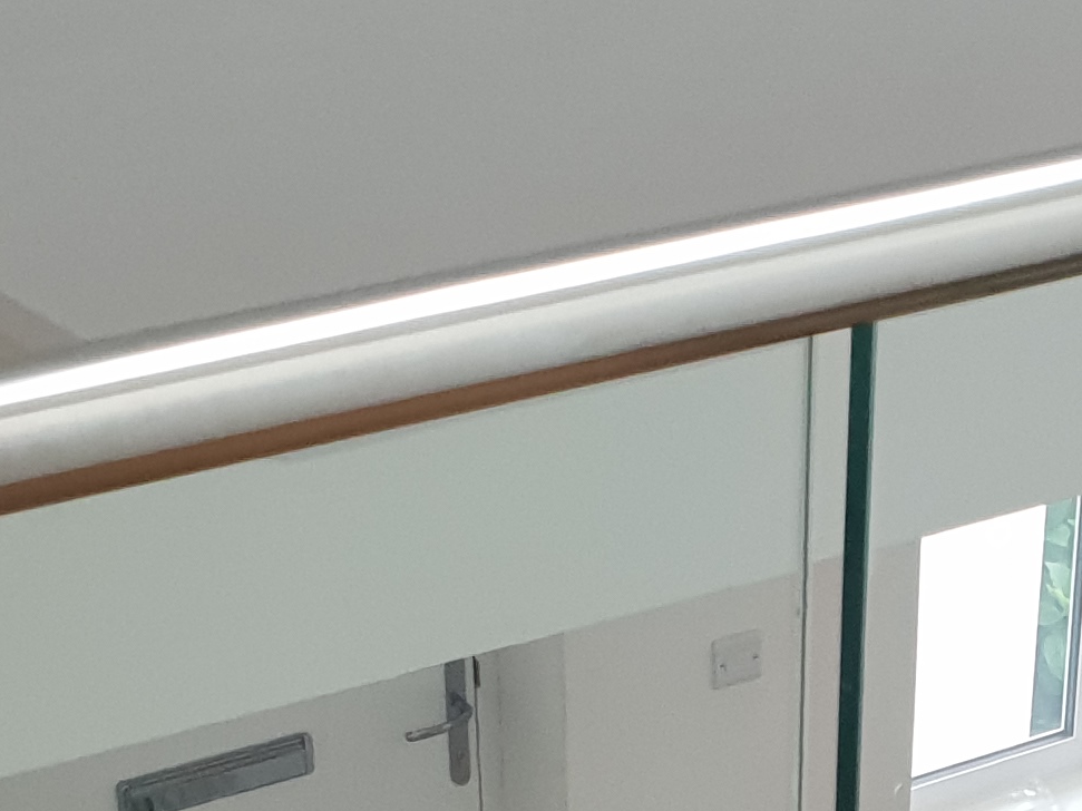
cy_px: 1271
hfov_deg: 17.4
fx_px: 3375
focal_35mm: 108
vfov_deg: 12.9
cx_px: 1261
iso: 160
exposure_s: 1/50
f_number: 2.4
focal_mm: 4.3
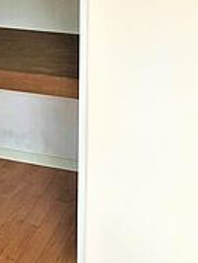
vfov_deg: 23.5
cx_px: -10
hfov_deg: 18.8
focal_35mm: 76
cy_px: -51
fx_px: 579
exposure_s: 1/25
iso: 40
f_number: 1.8
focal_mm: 3.99
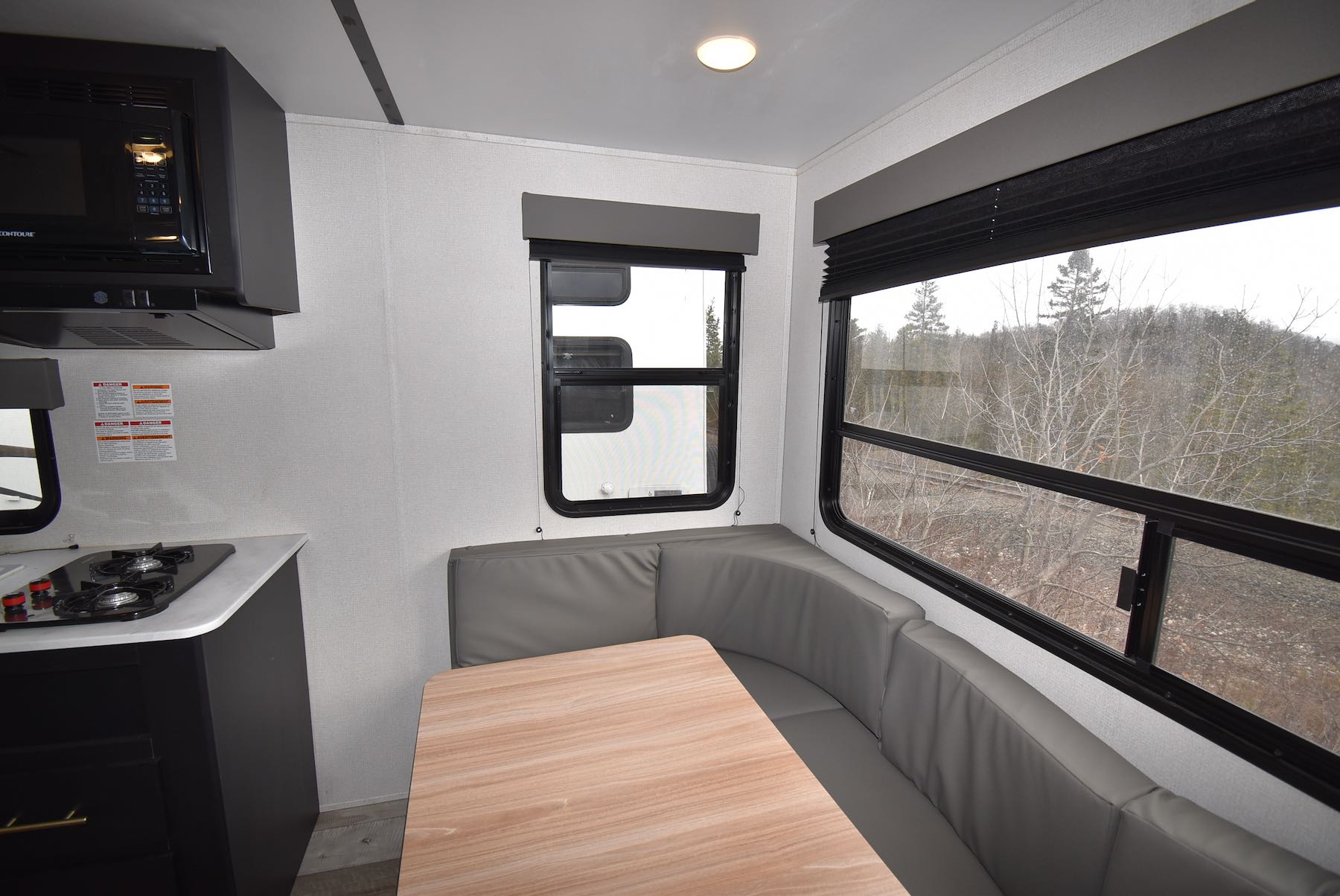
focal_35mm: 15
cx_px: 670
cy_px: 448
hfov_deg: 100.3
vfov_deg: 77.5
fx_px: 559
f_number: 5.6
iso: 220
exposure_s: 1/125
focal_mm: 10
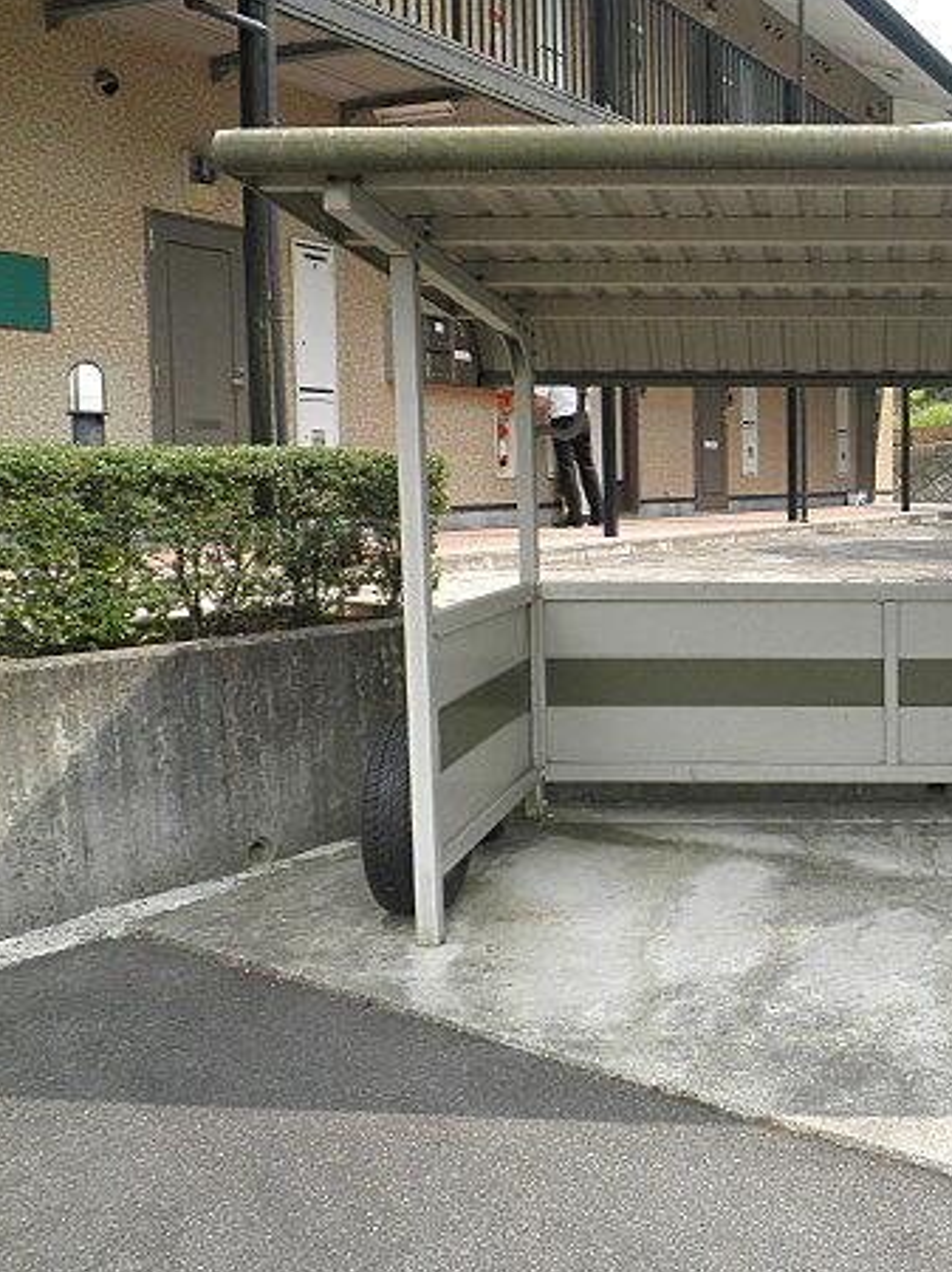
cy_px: 608
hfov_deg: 36.1
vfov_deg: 50.1
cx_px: 873
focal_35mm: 37
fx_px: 1358
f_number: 2.8
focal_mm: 4.7
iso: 64
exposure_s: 1/400
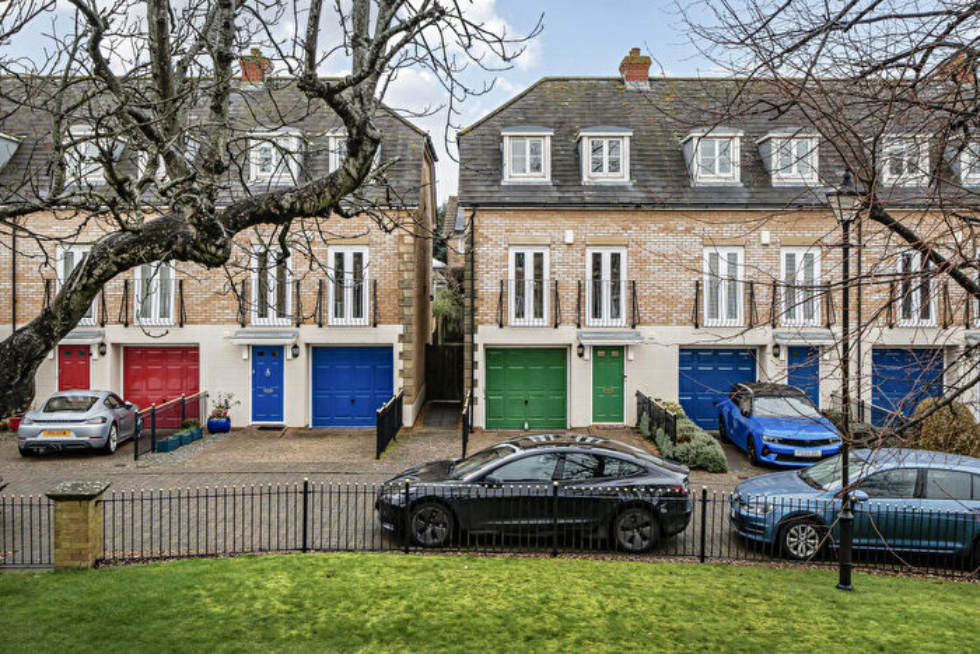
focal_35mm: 33
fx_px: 898
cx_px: 490
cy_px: 327
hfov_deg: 57.2
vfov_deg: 40.0
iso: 400
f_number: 6.3
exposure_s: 1/160
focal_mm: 22
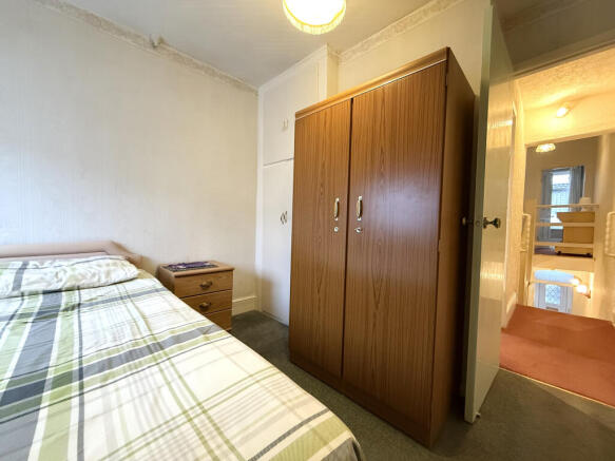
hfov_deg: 102.1
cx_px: 308
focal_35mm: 14
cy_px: 230
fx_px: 249
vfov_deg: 85.7
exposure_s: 1/50
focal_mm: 2.22
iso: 640
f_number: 2.2
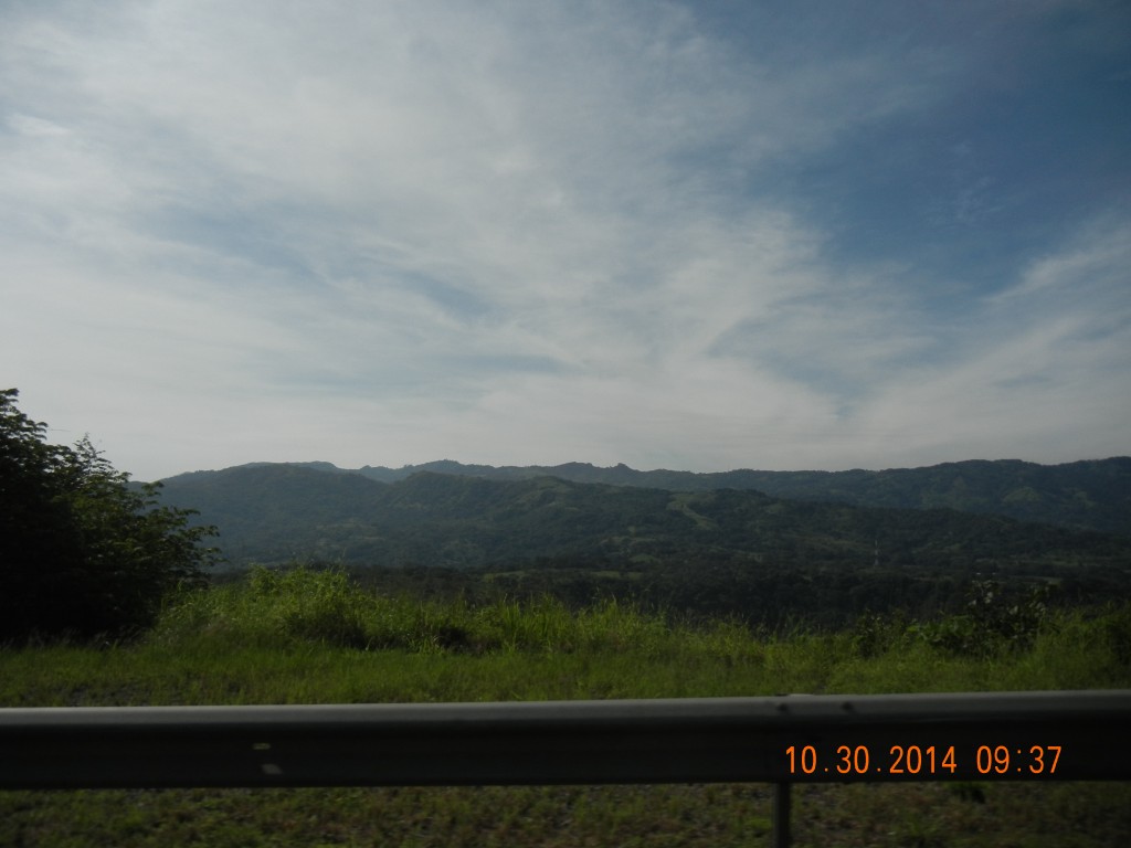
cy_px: 424
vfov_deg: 46.8
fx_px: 980
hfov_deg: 60.0
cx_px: 566
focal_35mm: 30
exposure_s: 1/1241
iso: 160
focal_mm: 5.4
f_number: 7
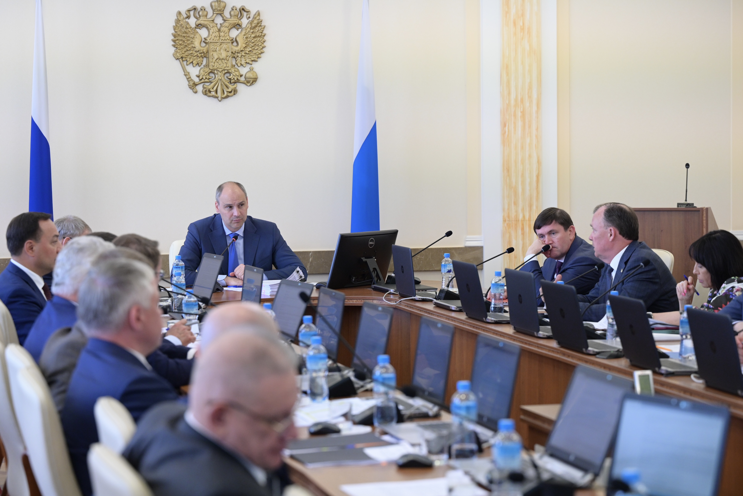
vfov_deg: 15.4
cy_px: 248
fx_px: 1837
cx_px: 372
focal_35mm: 89
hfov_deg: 22.9
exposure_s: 1/250
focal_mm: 89
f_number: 3.5
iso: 1600
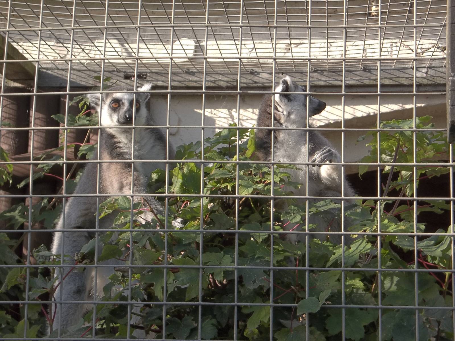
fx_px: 1130
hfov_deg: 22.8
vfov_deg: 17.2
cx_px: 228
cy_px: 170
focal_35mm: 86
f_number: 4.5
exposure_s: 1/200
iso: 80
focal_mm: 15.4
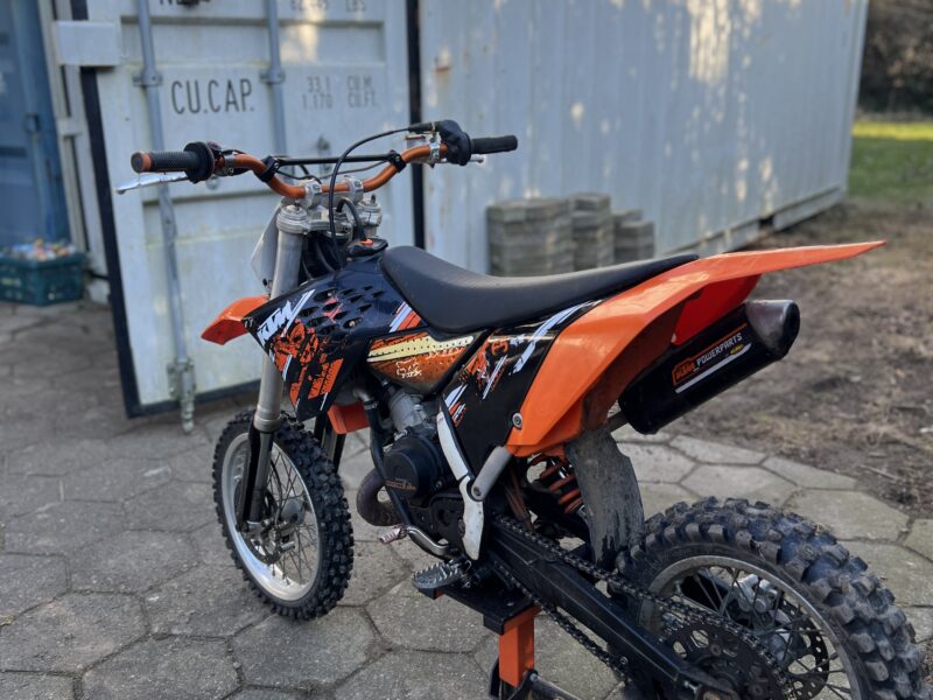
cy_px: 350
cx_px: 466
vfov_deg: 53.1
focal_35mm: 26
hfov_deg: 67.3
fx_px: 701
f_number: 1.5
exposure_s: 1/797
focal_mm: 5.7
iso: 50
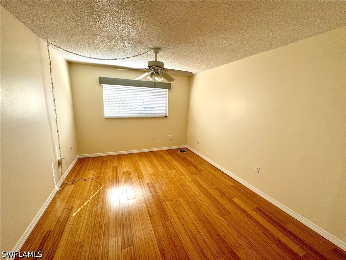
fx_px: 140
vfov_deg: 85.7
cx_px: 173
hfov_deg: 102.1
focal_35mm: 14
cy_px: 130
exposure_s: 1/99
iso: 100
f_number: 2.2
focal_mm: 2.22
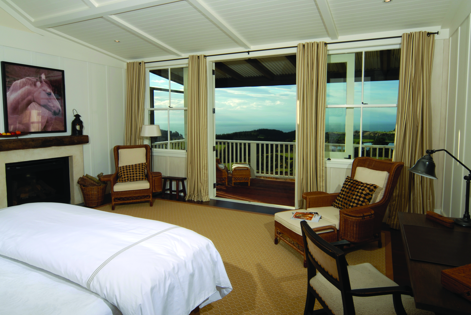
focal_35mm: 21
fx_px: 275
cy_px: 135
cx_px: 248
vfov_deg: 59.4
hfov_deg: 81.1
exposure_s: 1/60
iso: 100
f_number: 14
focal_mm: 12
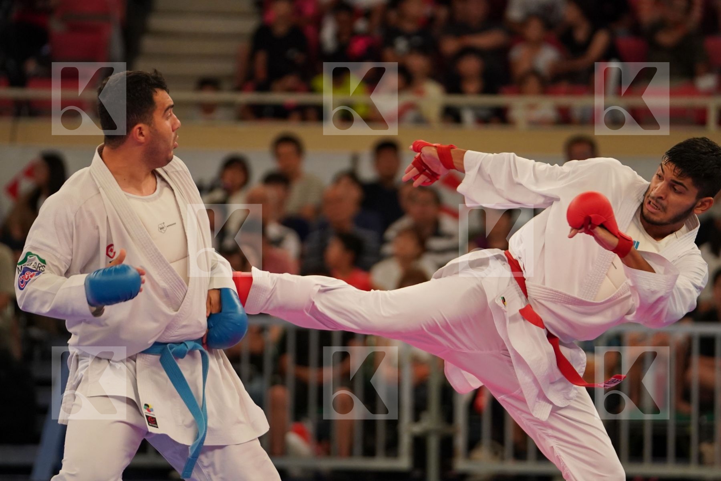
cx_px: 360
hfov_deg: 7.3
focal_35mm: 283
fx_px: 5667
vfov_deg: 4.9
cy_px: 240
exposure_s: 1/1000
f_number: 2.8
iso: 2000
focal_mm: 189
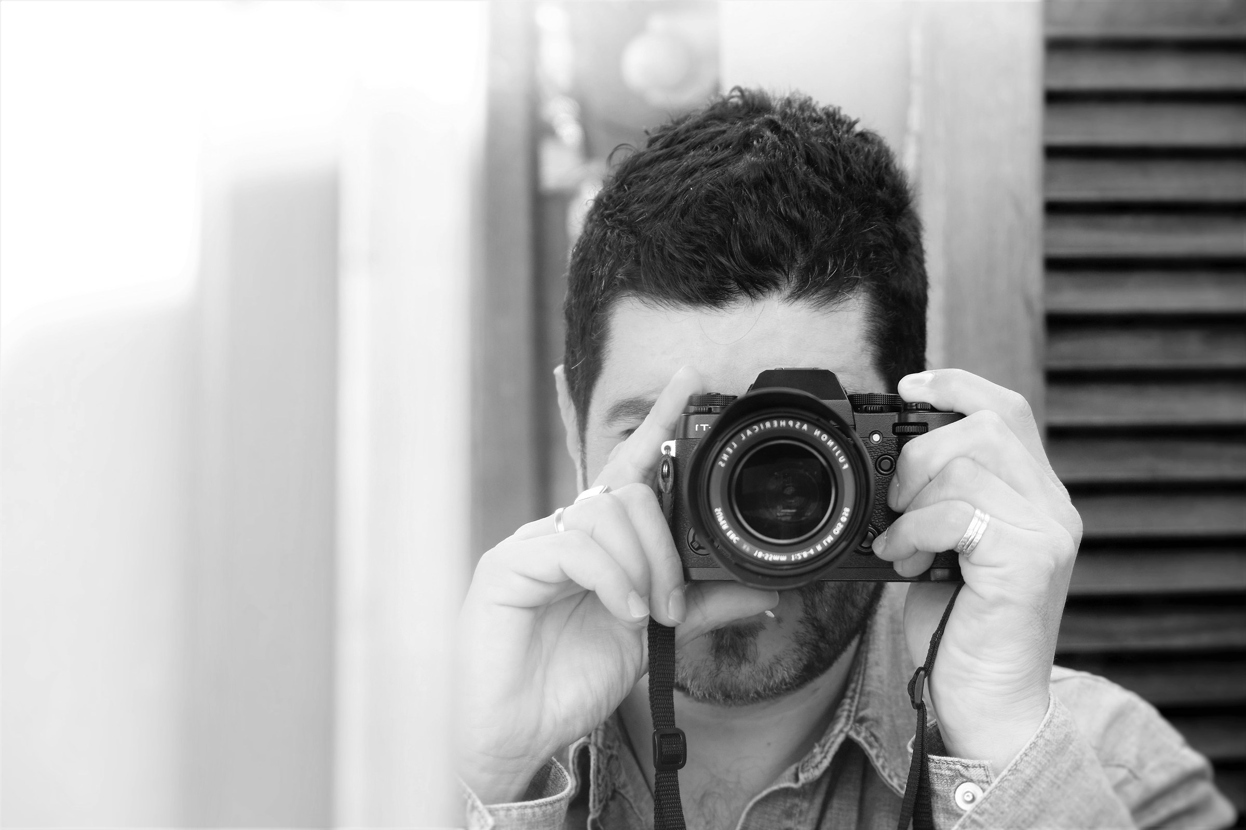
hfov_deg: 24.5
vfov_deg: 16.4
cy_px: 415
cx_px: 623
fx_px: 2872
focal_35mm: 83
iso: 200
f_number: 4
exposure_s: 1/180
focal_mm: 55
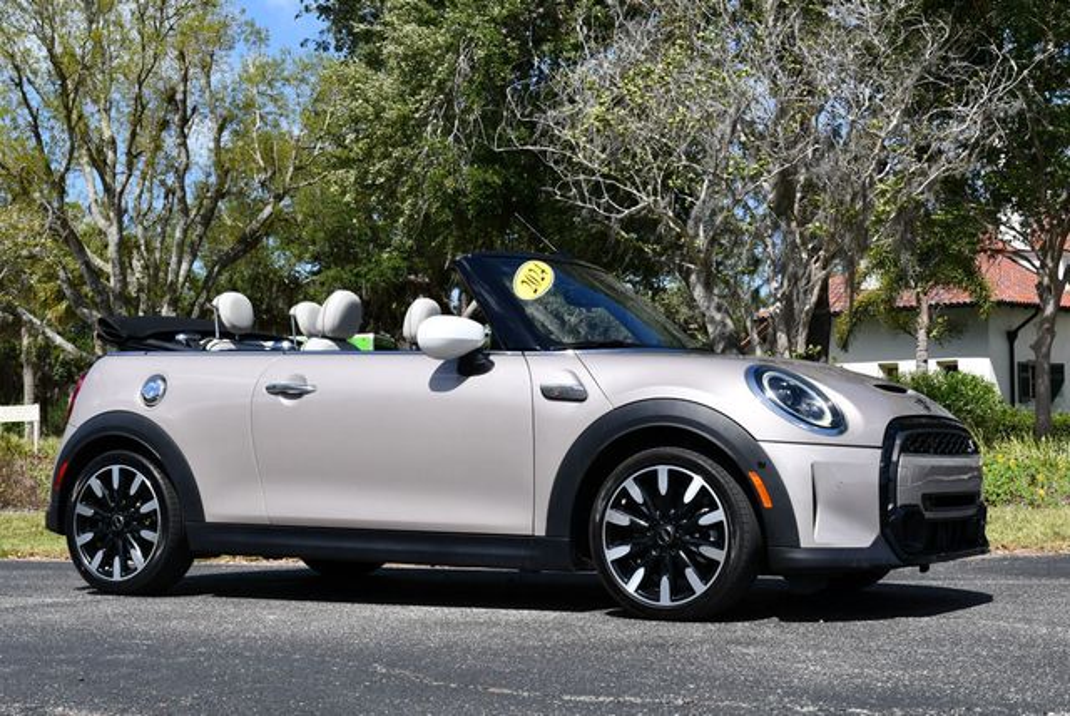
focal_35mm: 60
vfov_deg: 22.7
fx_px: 1785
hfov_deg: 33.4
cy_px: 358
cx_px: 535
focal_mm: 30
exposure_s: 1/250
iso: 100
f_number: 8
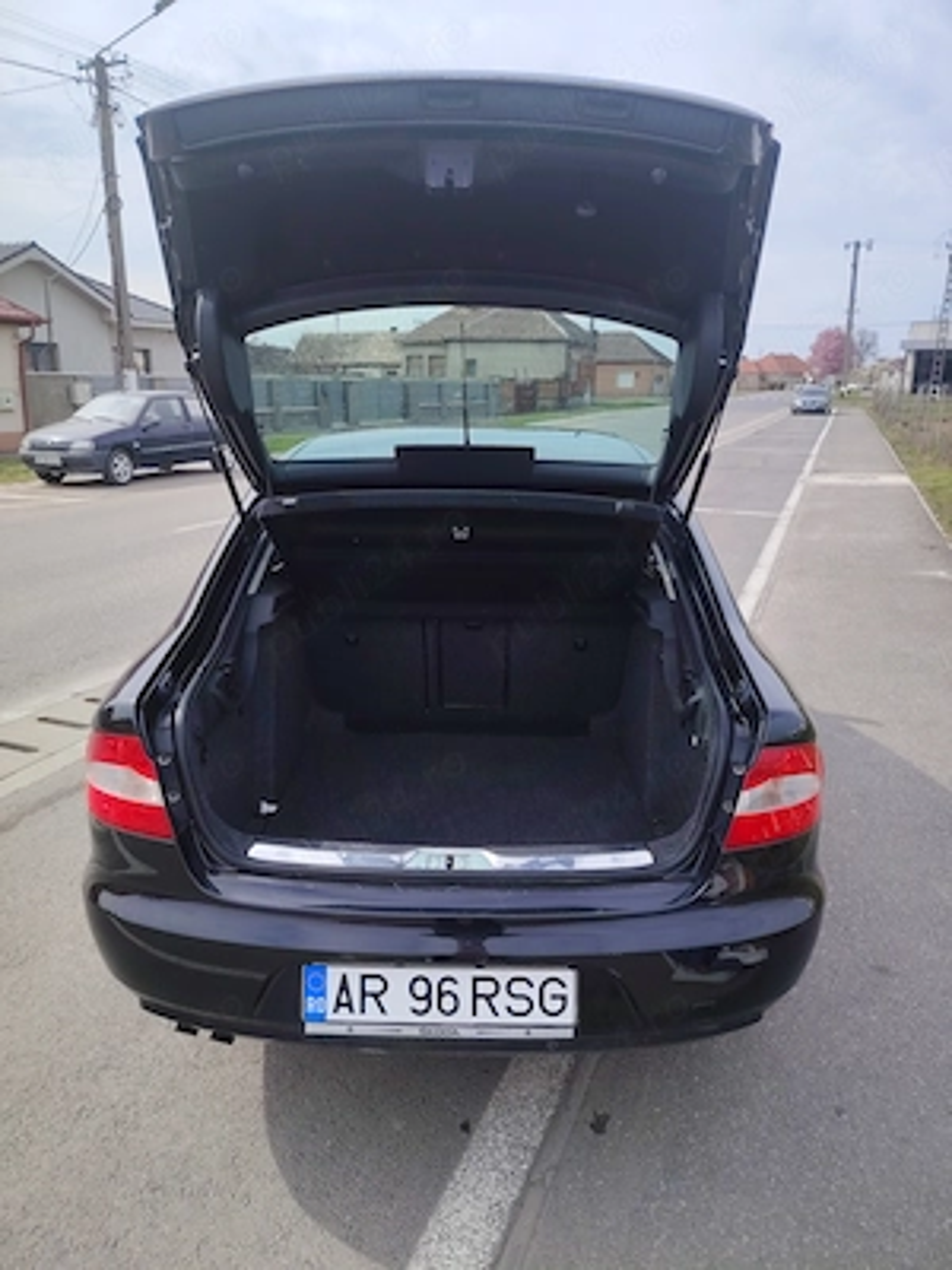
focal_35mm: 24
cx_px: 476
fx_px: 880
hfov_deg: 56.8
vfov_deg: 71.6
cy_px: 635
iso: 100
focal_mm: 5.25
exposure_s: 1/1374
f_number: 1.75
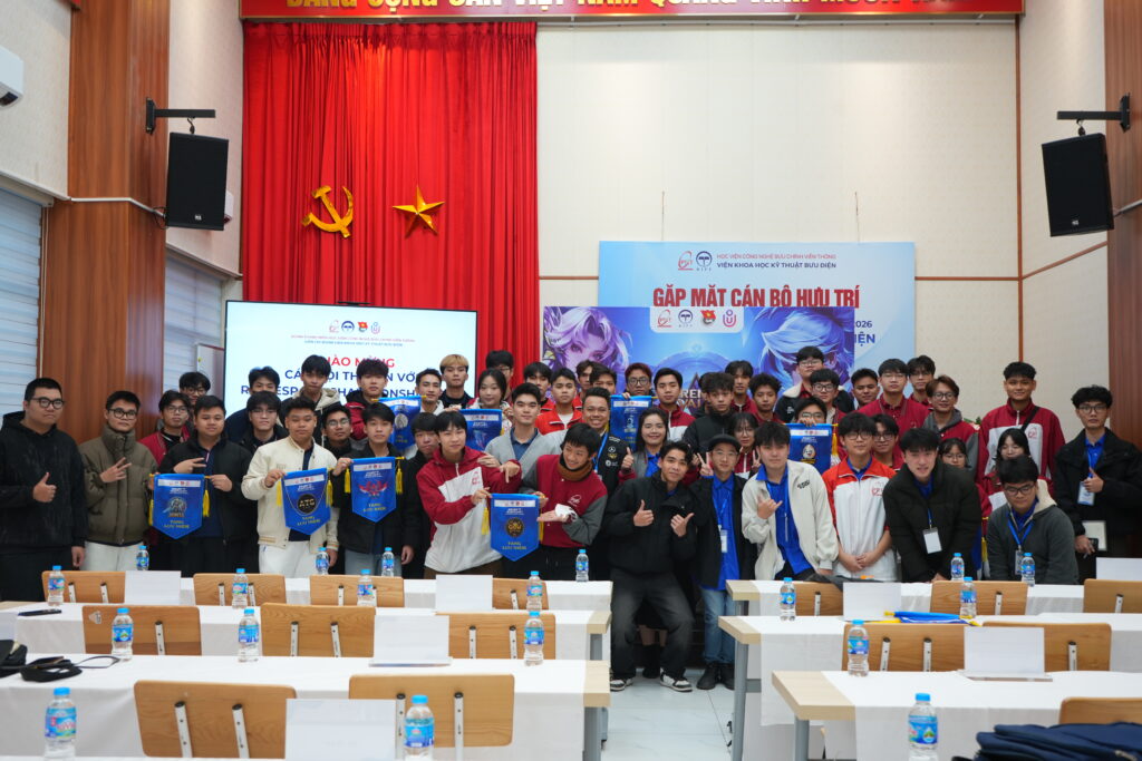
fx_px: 1174
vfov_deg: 36.0
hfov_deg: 51.9
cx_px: 571
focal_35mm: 37
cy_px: 380
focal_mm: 37
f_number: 5.6
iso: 500
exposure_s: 1/40
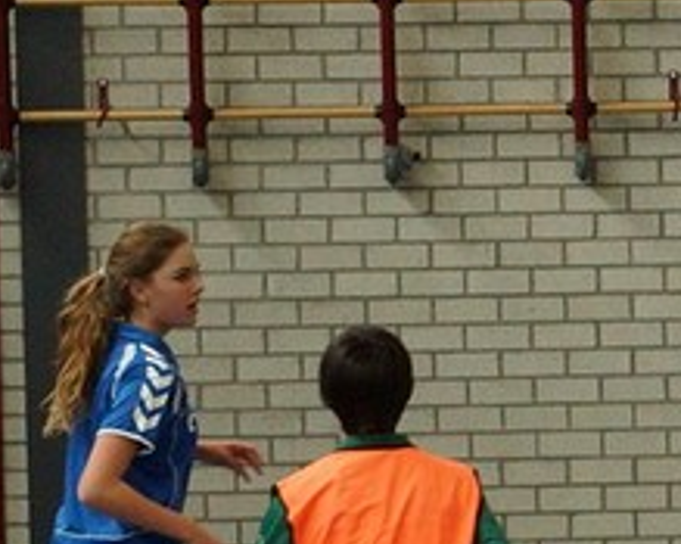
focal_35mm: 230
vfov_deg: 6.7
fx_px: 4637
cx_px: 1303
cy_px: 284
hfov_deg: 8.1
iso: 1250
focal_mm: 35
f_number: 7.1
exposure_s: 1/200
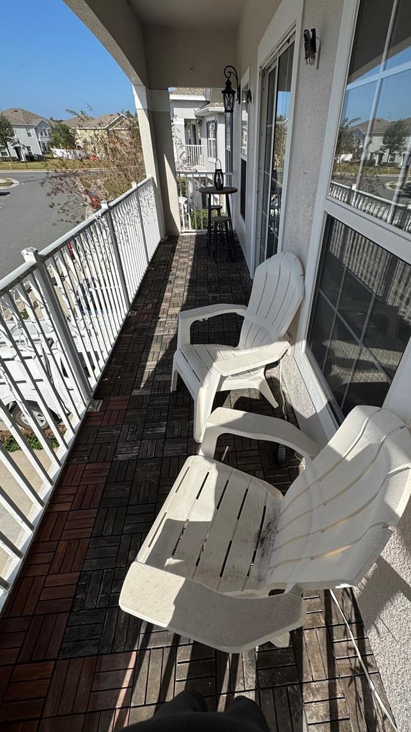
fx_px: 310
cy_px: 378
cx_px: 242
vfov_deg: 99.3
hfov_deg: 66.5
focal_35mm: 16
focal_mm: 2.22
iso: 50
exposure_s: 1/1976
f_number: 2.2
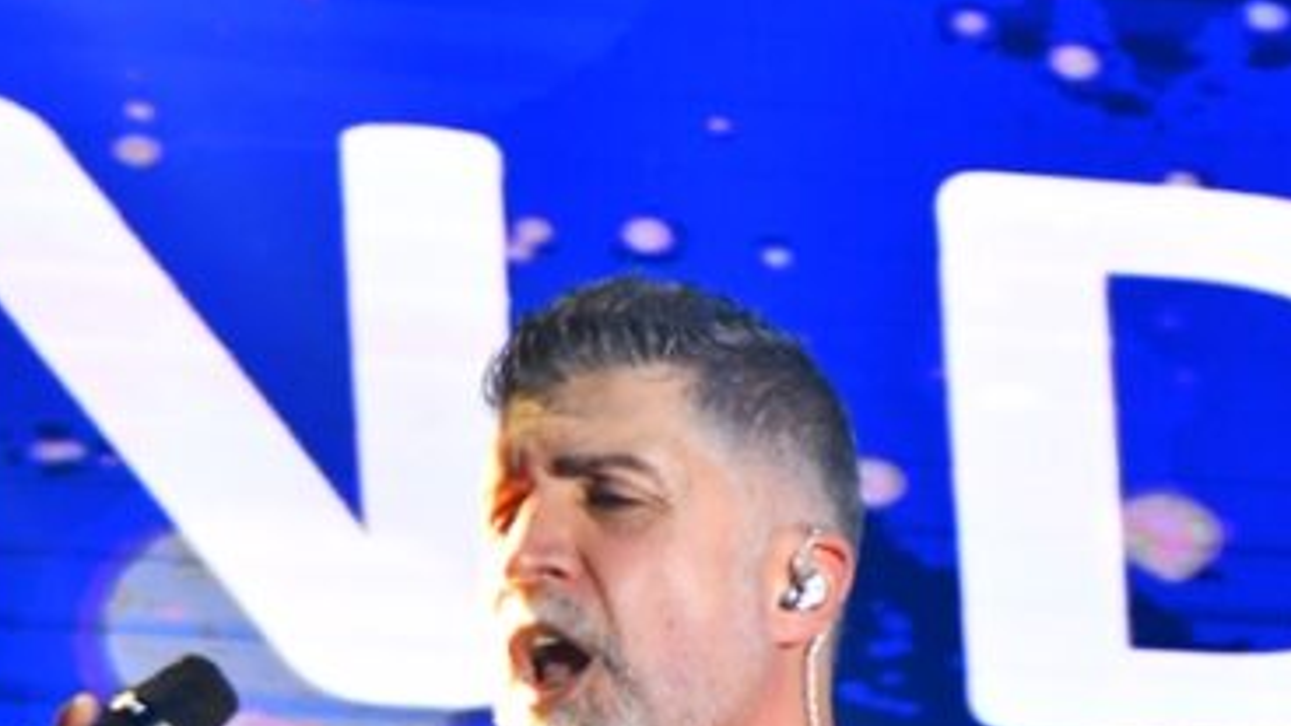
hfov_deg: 7.1
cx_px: 631
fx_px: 10475
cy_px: 1103
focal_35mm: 306
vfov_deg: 4.0
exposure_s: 1/160
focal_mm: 70
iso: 2000
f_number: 5.6
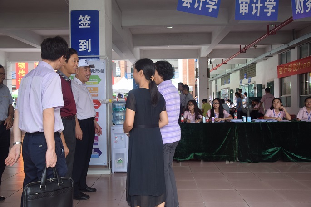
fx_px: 311
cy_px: 104
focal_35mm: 36
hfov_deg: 53.2
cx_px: 156
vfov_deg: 36.8
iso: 400
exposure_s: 1/100
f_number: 4.5
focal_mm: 24
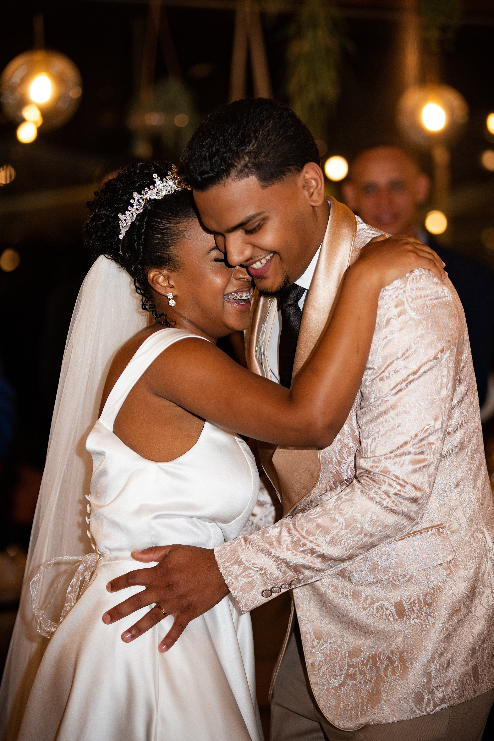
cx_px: 247
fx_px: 2161
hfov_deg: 13.0
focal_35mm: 105
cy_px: 370
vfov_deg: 19.5
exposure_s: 1/160
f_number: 2.8
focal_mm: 105
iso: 800
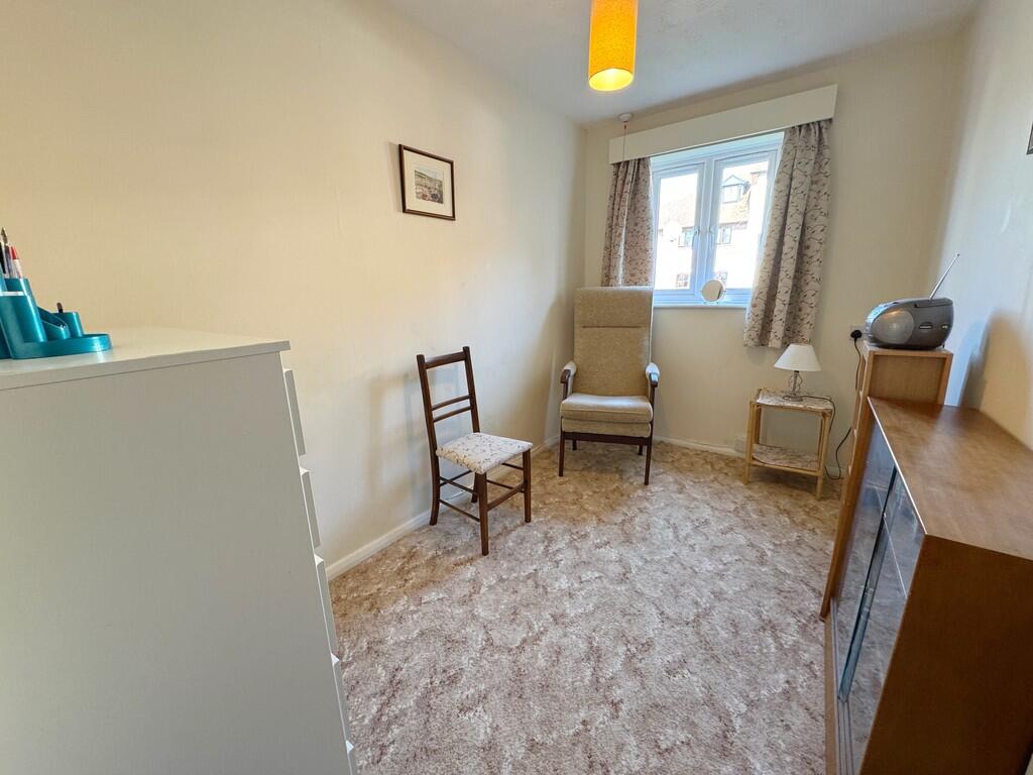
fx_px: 418
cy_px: 388
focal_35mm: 14
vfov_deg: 85.7
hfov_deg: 102.1
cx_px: 516
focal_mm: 2.22
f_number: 2.2
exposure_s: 1/50
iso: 160
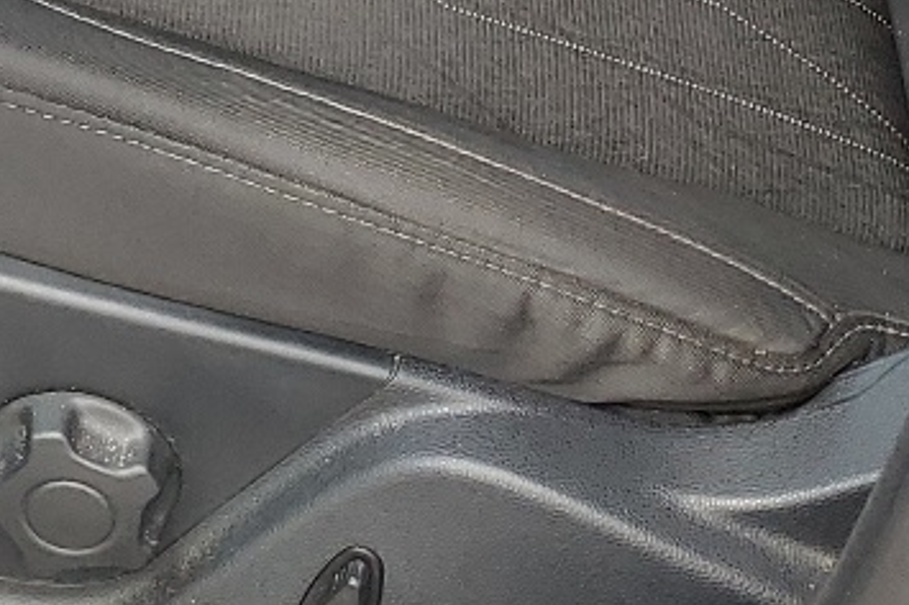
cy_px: -749
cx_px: -164
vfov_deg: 10.1
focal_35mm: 122
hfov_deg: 16.2
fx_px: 3078
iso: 50
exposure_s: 1/345
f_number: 1.5
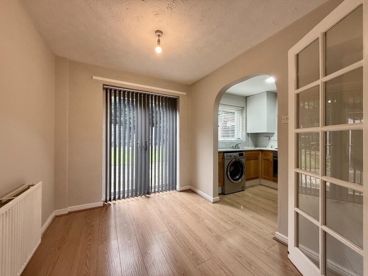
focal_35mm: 14
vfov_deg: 85.7
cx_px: 184
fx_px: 149
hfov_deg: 102.1
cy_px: 138
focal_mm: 2.22
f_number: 2.2
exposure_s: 1/100
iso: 200
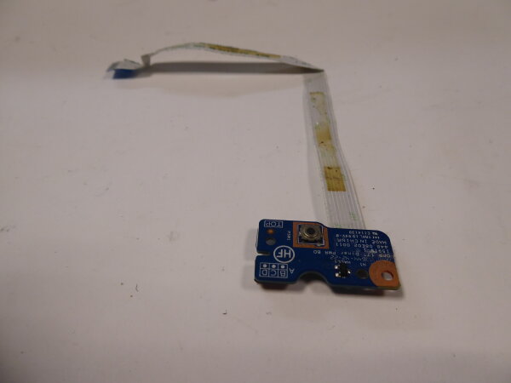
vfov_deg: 54.9
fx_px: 369
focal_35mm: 25
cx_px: 256
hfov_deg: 69.4
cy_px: 192
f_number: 3.3
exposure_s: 1/60
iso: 125
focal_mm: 4.3
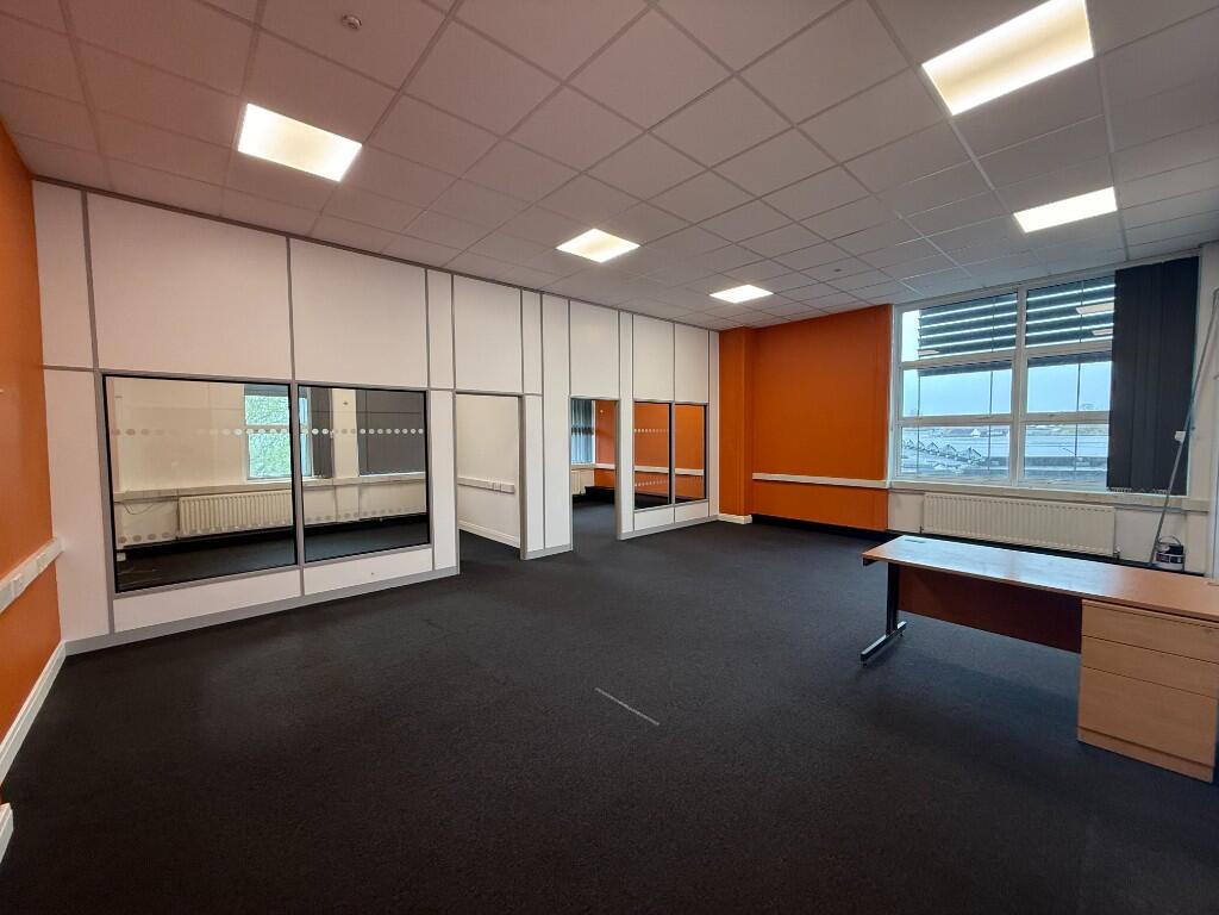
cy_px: 458
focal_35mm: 14
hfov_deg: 102.1
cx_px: 610
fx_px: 493
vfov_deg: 85.7
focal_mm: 2.22
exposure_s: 1/100
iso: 200
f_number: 2.2
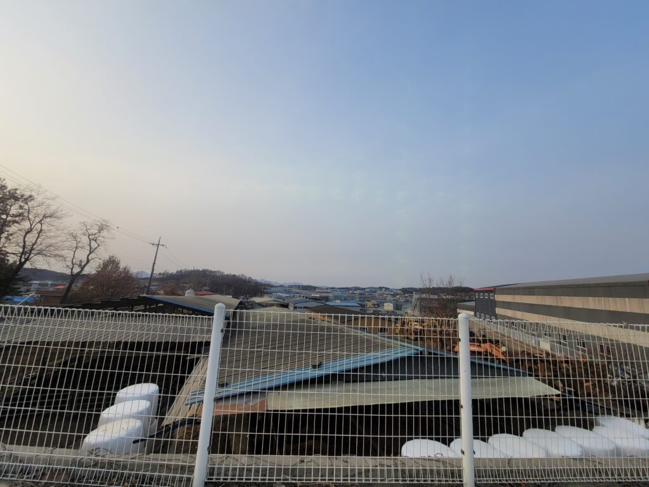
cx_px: 324
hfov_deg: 106.2
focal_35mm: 13
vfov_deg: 89.9
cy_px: 244
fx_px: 244
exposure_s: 1/792
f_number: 2.2
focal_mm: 2.2
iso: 64
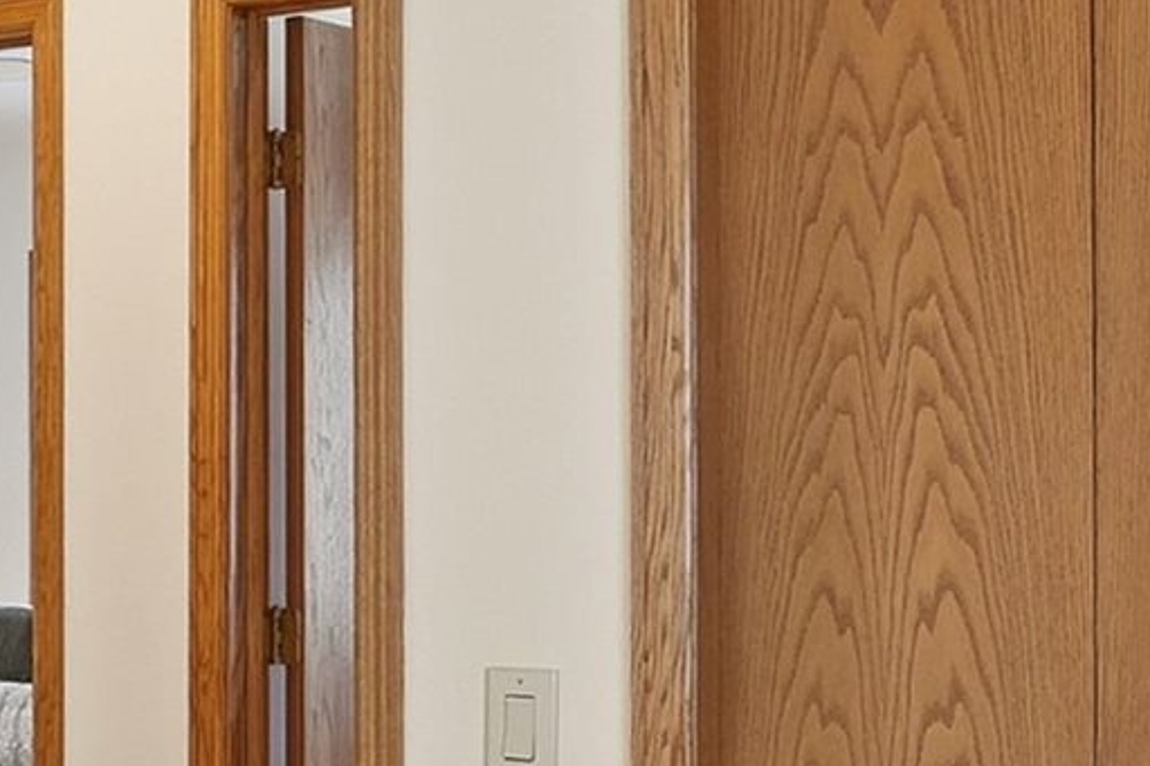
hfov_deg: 19.9
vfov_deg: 14.2
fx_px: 3066
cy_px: 535
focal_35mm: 96
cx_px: -231
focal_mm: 16
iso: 100
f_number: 4
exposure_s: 1/40
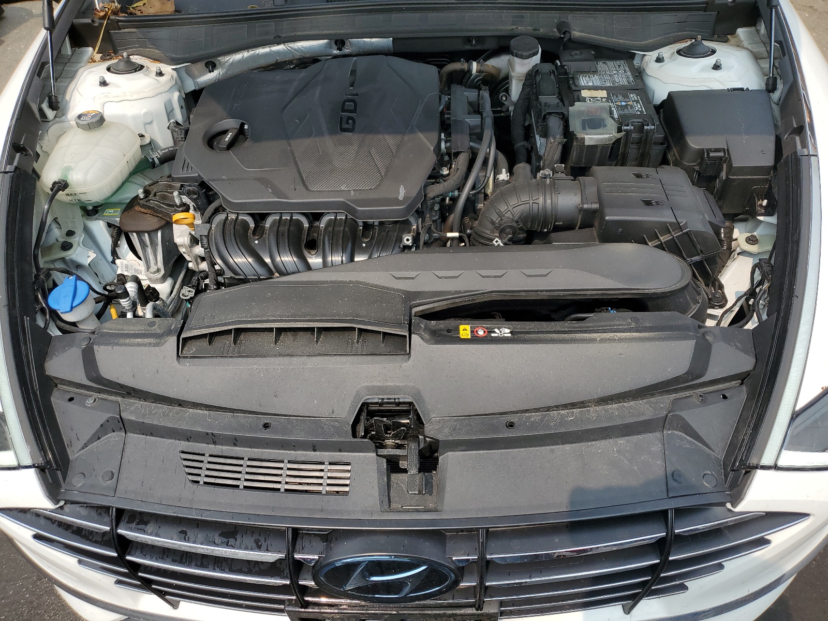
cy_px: 310
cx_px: 414
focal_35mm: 26
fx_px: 622
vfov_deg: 53.1
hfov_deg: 67.3
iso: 50
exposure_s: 1/2000
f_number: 1.5
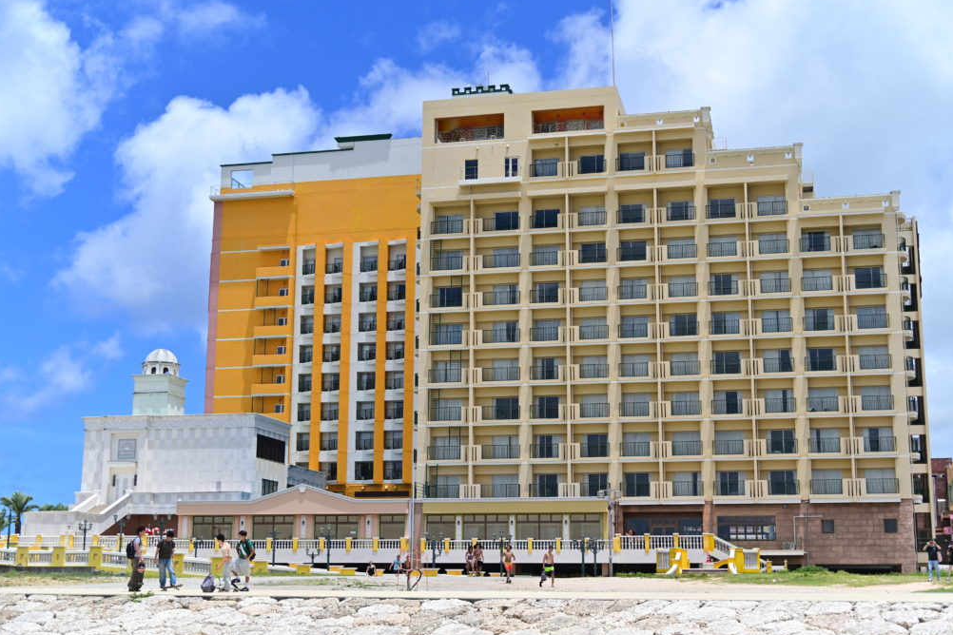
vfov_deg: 27.5
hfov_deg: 40.3
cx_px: 484
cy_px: 315
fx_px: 1297
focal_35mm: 49
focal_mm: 48
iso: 100
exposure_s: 1/1600
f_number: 4
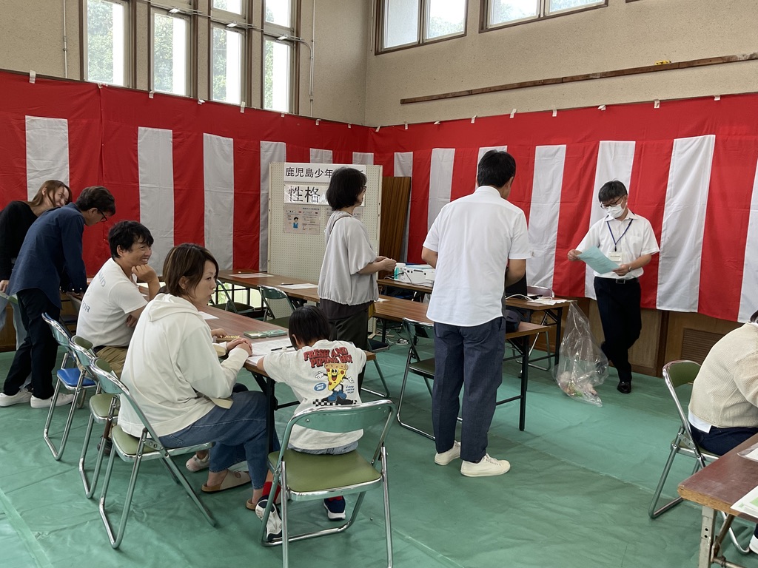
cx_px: 379
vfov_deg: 48.2
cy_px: 284
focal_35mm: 29
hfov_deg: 61.7
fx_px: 635
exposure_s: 1/120
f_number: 1.8
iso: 64
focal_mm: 3
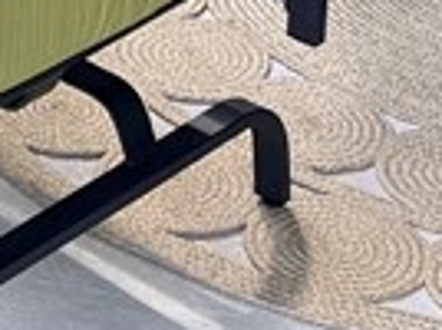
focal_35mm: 184
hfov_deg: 10.5
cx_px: -165
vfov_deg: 7.2
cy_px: -667
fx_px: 2345
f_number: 1.78
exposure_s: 1/162
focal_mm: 6.76
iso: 80
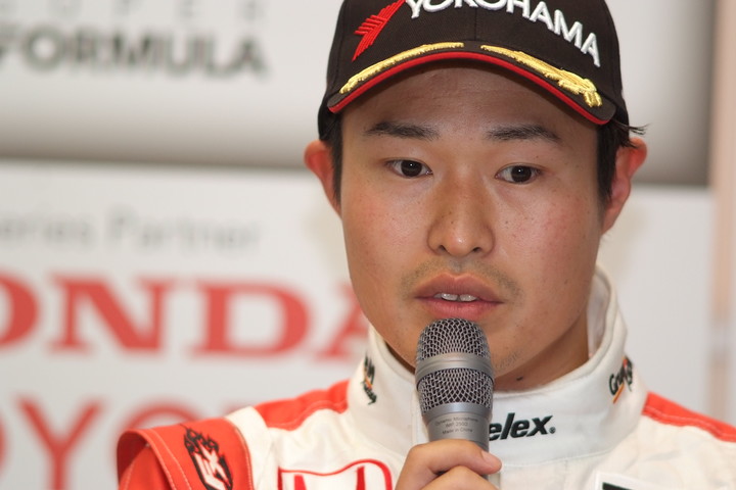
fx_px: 5520
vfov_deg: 5.1
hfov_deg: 7.6
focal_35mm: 270
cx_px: 368
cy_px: 245
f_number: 2.8
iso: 800
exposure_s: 1/125
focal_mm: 180
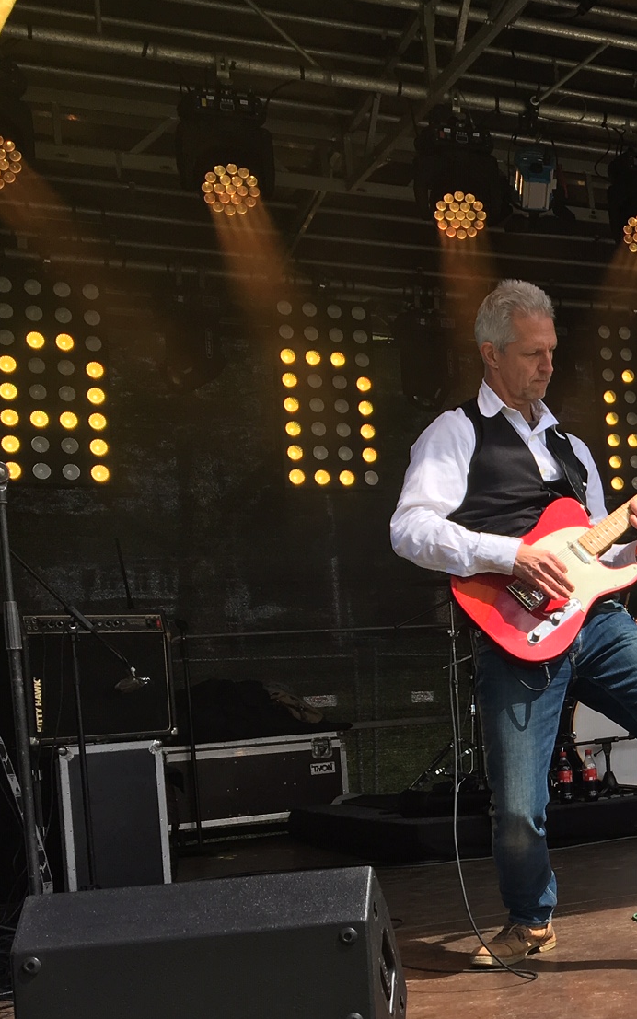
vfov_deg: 35.9
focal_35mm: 56
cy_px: 674
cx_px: 839
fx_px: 1555
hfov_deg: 20.9
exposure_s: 1/1202
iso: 25
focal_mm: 4.15
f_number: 2.2
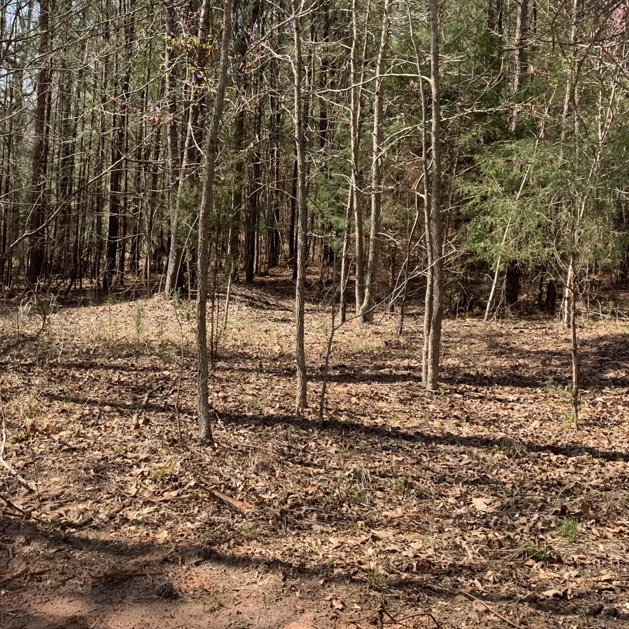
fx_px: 1110
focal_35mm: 54
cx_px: 206
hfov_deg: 31.4
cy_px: 209
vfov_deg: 31.4
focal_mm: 4.25
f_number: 1.8
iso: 25
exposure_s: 1/597
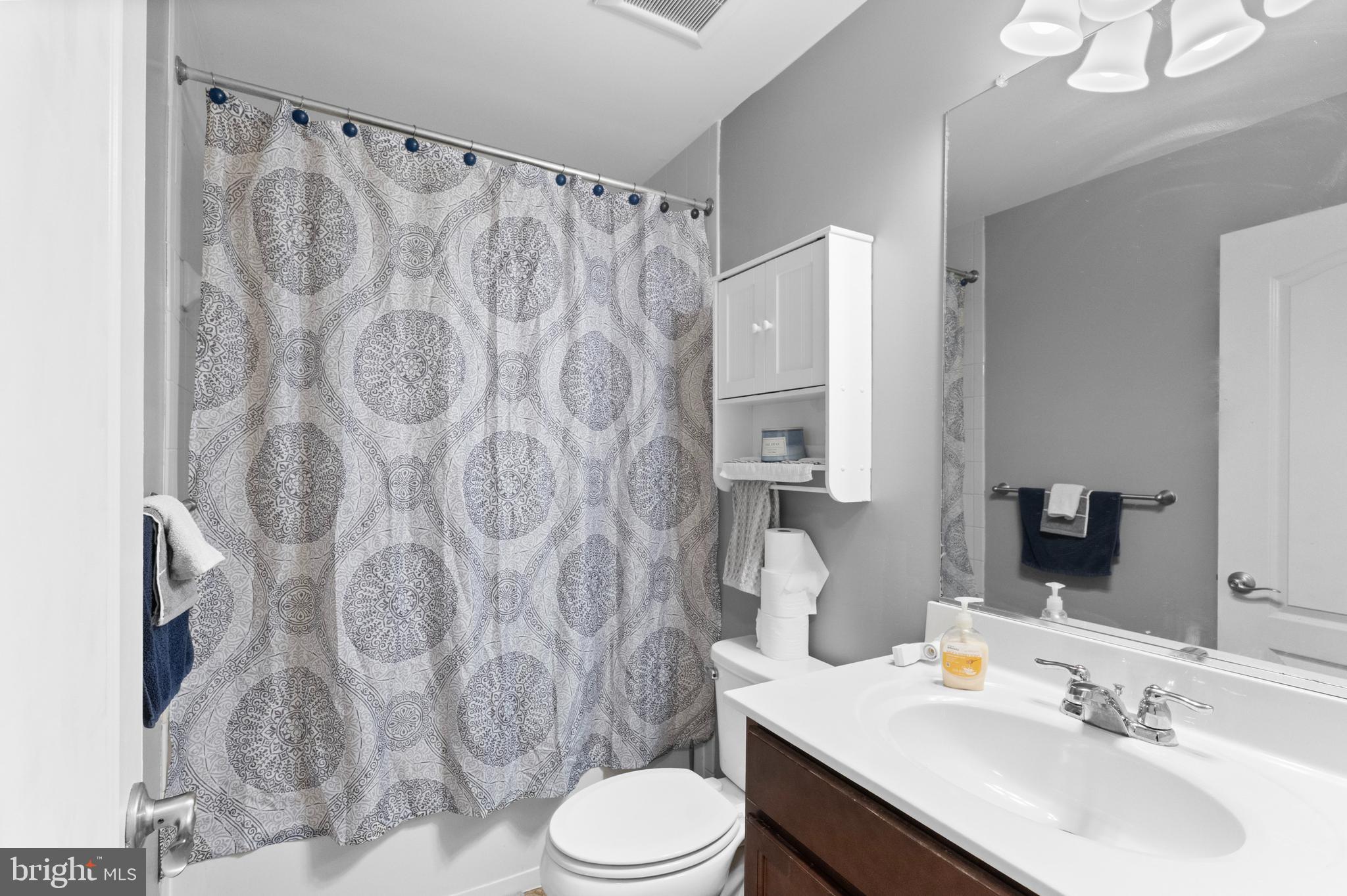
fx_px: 598
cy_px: 448
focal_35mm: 16
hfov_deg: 96.8
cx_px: 674
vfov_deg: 73.7
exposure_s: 1/15
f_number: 8
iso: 1250
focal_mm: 16
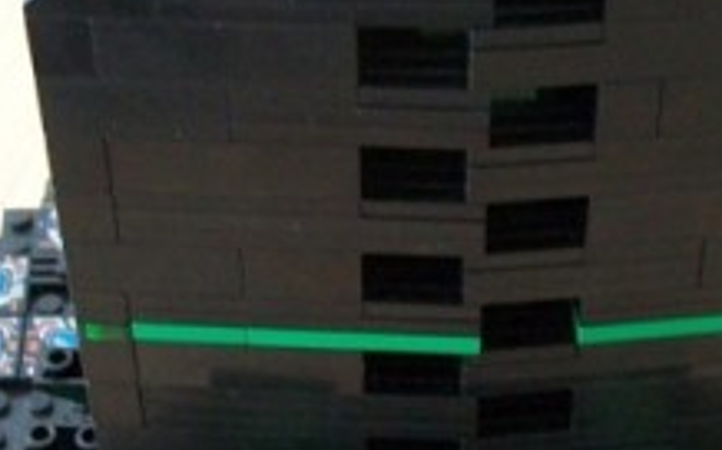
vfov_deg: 12.4
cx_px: 440
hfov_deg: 19.8
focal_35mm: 105
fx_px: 2065
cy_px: 288
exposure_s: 1/15
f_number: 2.7
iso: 160
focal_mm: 6
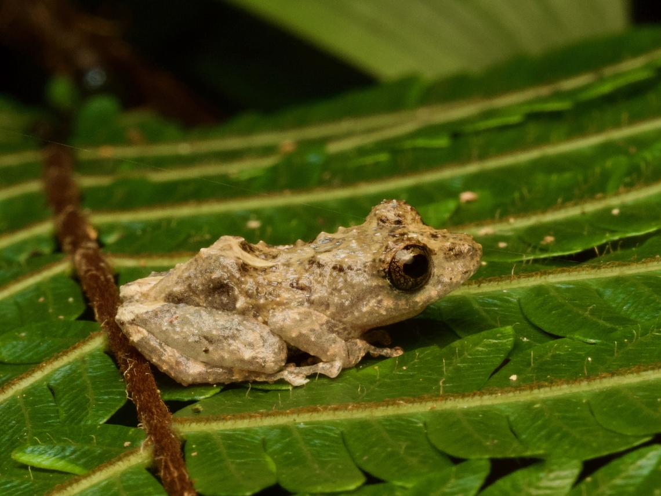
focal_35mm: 120
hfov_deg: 16.4
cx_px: 330
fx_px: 2291
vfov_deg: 12.3
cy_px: 248
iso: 800
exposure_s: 1/60
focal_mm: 60
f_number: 16
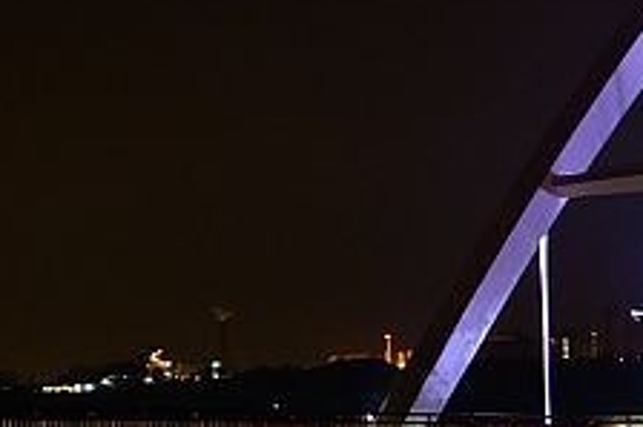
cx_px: 1461
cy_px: 179
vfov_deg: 6.1
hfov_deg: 8.5
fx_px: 3998
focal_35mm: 224
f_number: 5
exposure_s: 1/1.3
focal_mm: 32.5
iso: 800
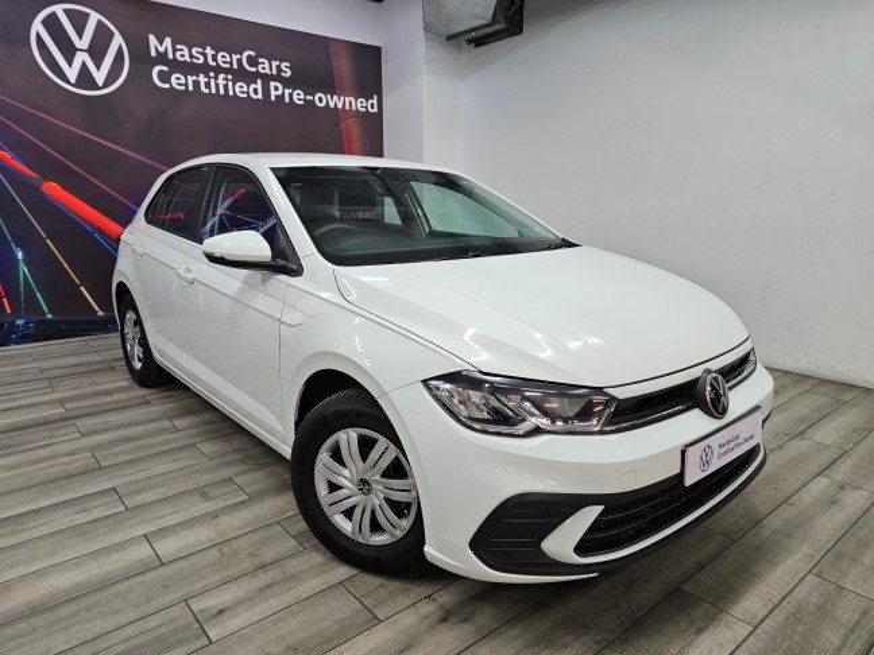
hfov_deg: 73.9
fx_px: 581
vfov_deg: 58.9
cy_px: 328
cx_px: 437
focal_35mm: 23
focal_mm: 6.3
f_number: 1.7
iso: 200
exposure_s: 1/100
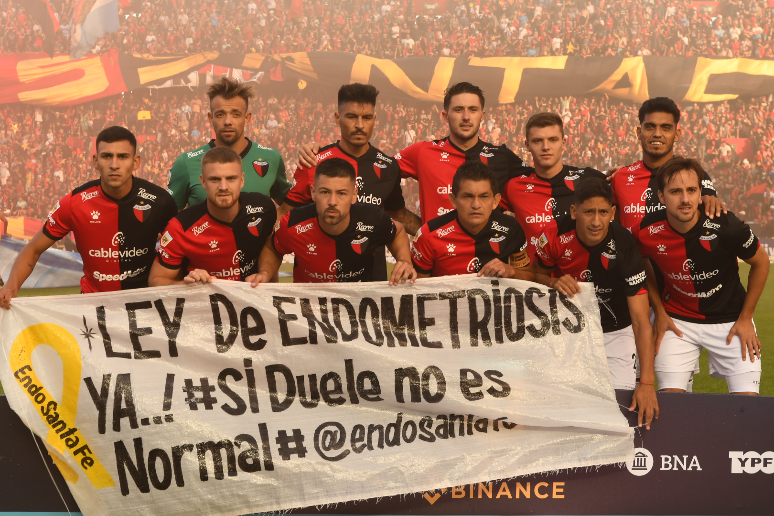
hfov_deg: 28.1
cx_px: 387
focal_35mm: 72
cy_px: 258
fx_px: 1548
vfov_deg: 18.9
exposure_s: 1/125
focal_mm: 48
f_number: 5.6
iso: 200
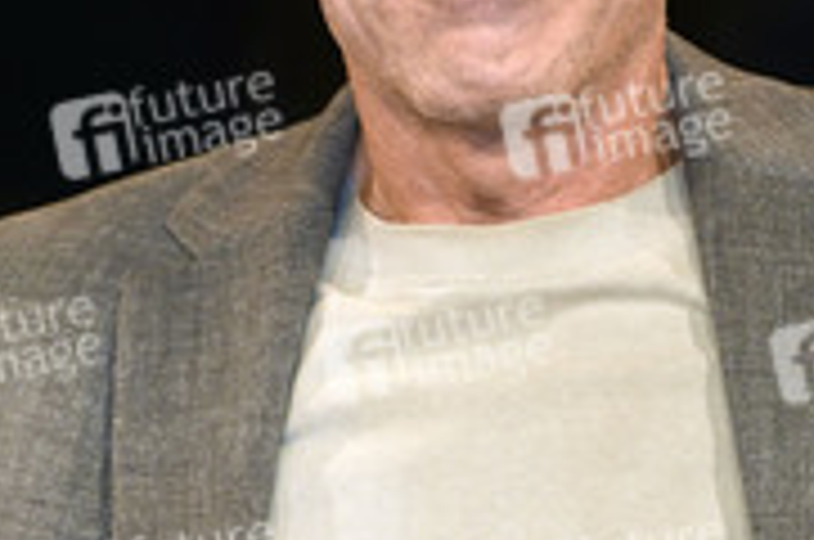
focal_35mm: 498
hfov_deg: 4.1
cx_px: 497
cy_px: 14
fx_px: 11240
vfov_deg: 2.7
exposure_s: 1/250
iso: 1000
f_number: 4
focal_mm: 200
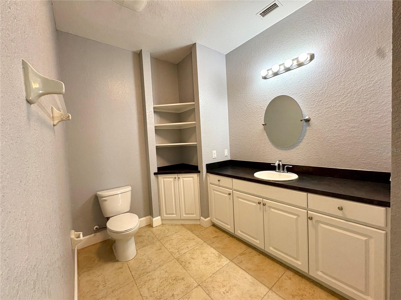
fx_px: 162
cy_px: 150
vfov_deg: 85.7
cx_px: 200
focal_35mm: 14
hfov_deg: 102.1
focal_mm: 2.22
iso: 200
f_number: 2.2
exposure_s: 1/60
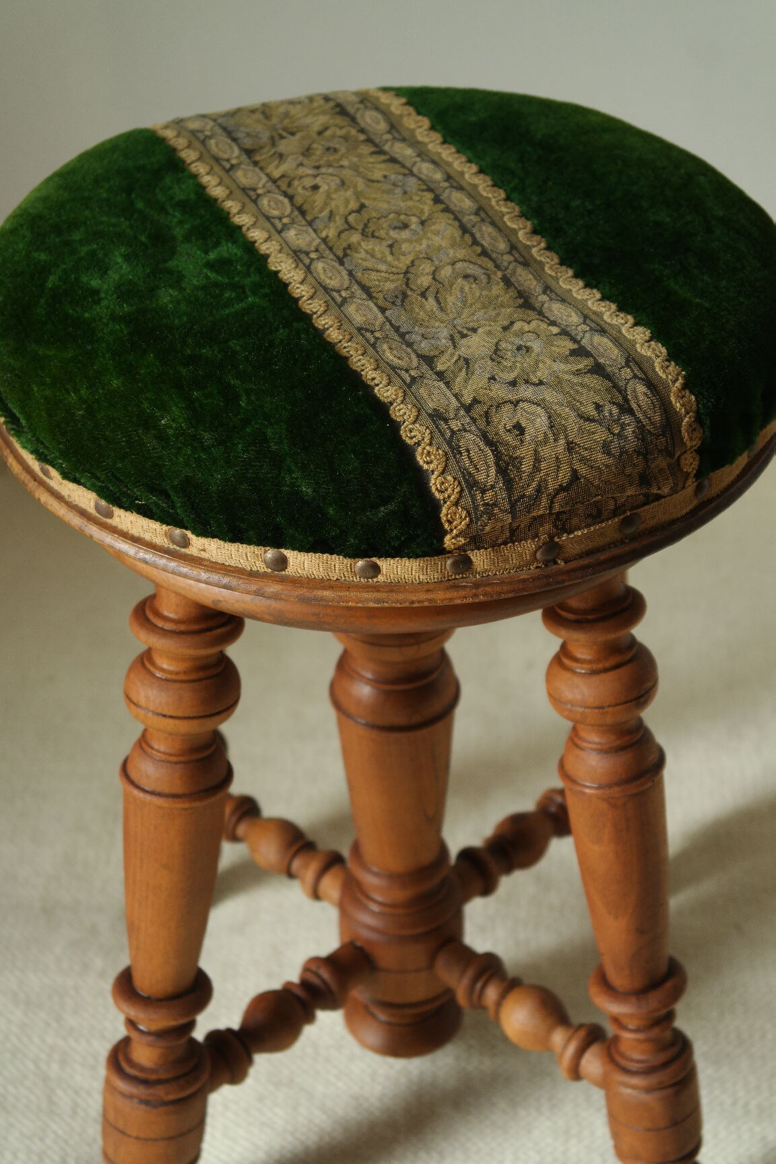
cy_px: 582
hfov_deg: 17.7
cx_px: 388
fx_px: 2489
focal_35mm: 77
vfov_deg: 26.3
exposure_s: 1/30
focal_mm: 50
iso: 400
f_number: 5.6
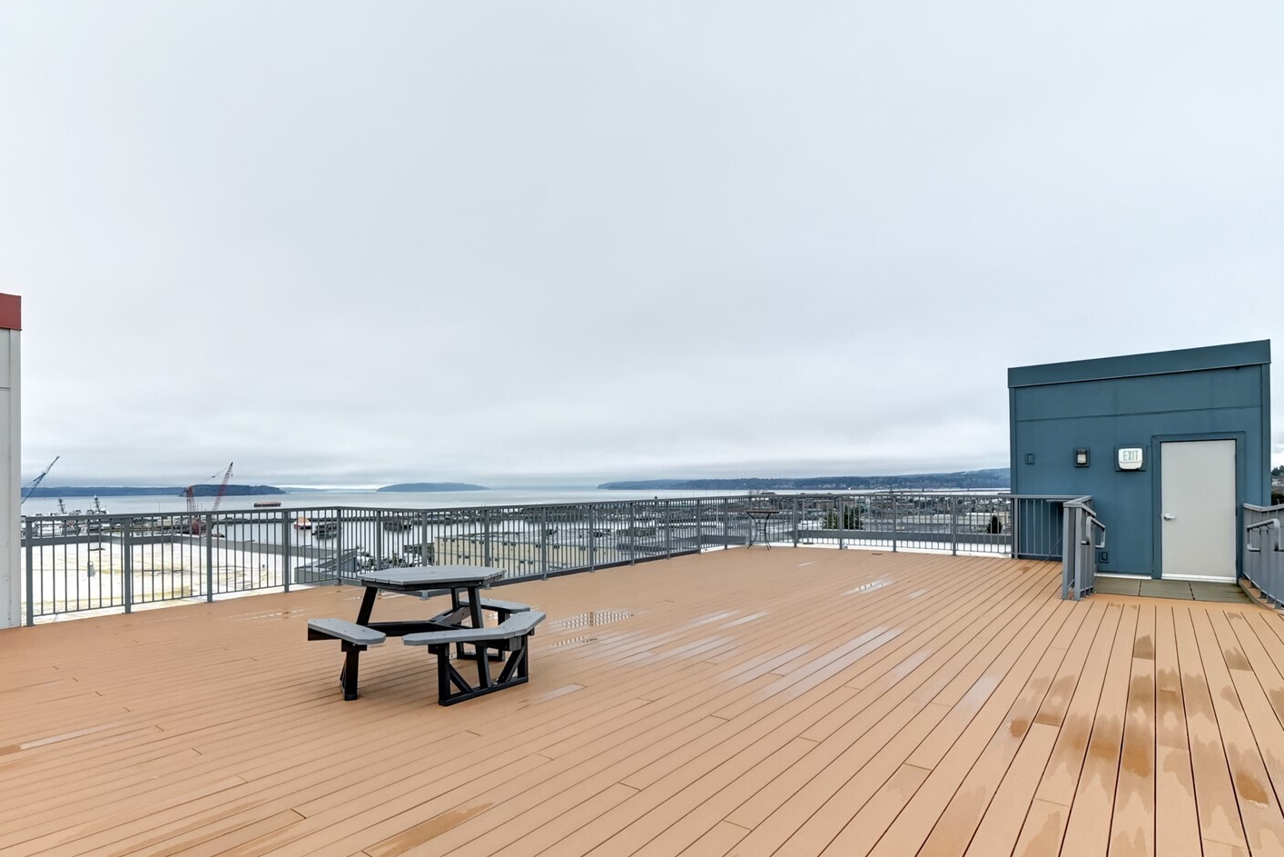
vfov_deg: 66.9
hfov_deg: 89.5
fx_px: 642
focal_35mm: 18
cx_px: 553
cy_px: 506
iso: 250
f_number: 11
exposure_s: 1/25
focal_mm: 10
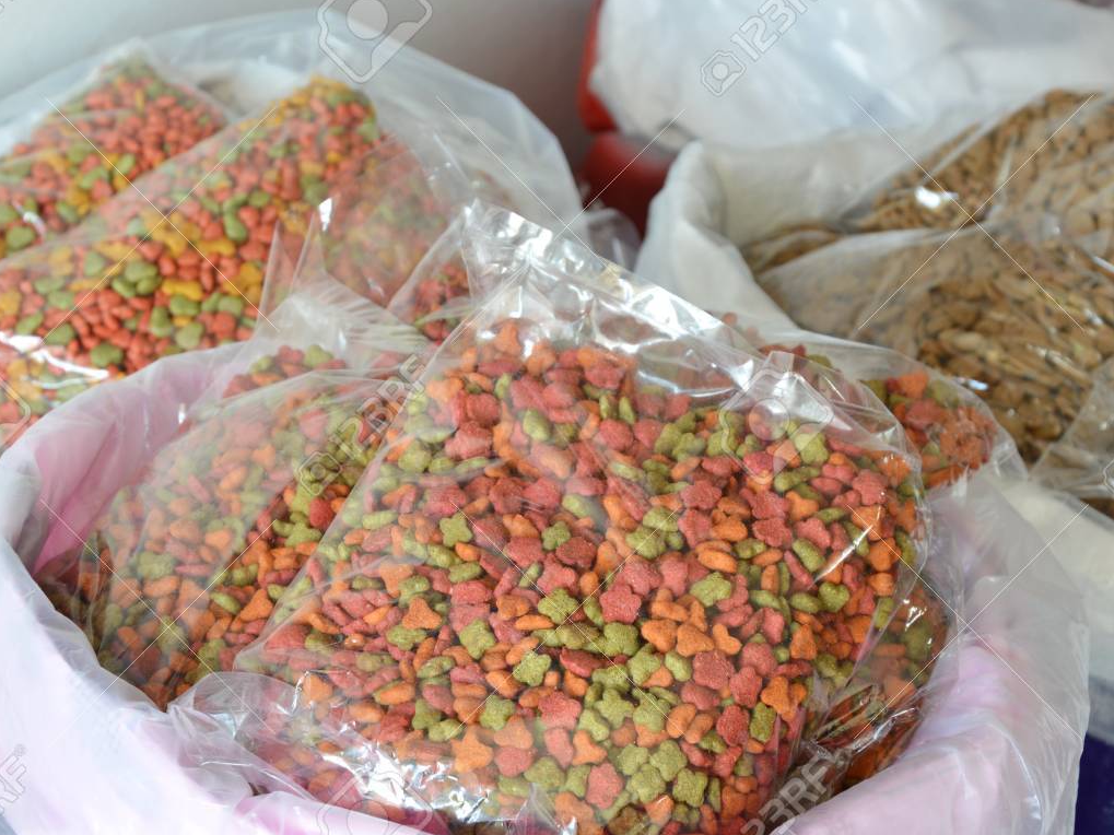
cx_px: 566
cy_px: 380
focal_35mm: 114
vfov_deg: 13.0
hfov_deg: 17.3
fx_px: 3668
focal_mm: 62
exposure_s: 1/2
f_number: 8
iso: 100
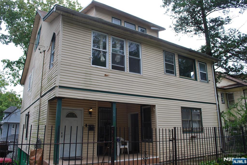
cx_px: 124
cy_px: 82
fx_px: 185
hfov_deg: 67.3
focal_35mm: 27
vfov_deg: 48.0
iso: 100
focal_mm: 18
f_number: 6.3
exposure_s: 1/125
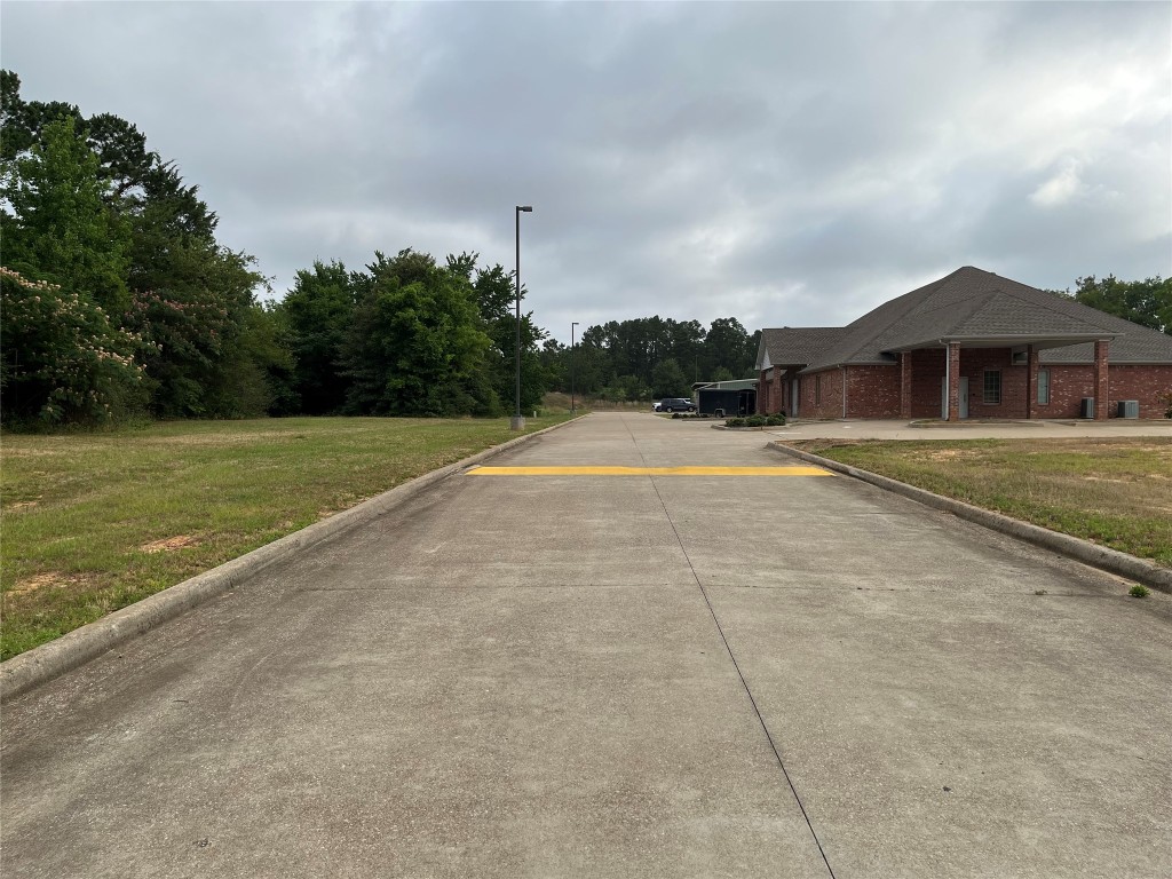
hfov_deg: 67.3
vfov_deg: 53.1
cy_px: 440
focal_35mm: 26
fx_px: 880
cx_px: 586
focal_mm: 5.1
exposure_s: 1/2179
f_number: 1.6
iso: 50
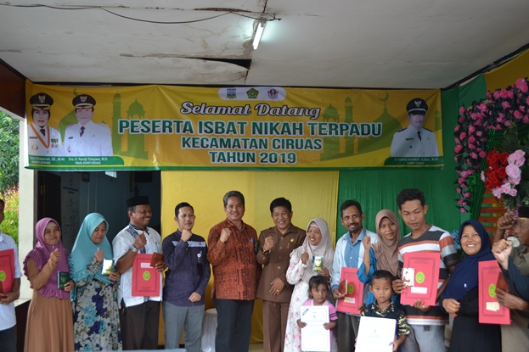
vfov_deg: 35.9
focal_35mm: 37
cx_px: 259
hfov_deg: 51.9
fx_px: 544
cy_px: 179
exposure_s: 1/80
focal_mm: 24
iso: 400
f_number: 4.5
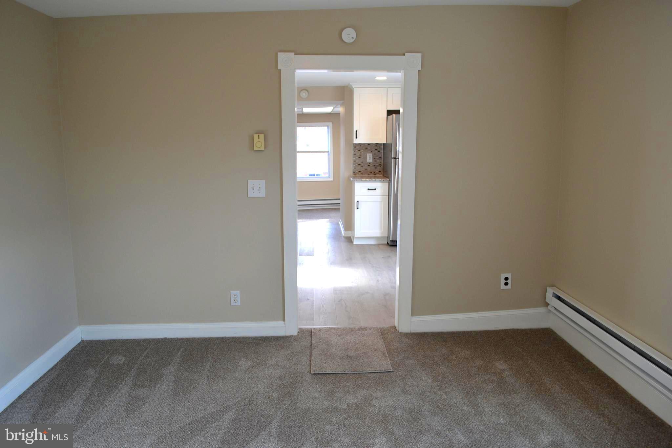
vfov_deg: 47.9
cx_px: 336
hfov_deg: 67.4
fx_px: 504
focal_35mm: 27
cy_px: 224
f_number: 5
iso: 400
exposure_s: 1/100
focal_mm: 18
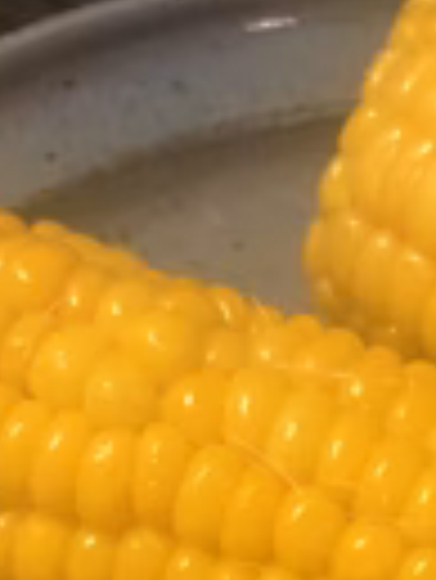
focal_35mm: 87
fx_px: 1459
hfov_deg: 16.5
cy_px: 620
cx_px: 463
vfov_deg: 21.4
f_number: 1.8
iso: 80
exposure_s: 1/15
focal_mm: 4
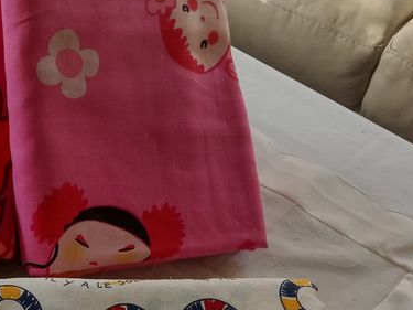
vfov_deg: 20.1
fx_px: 859
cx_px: -29
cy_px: 265
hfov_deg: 25.3
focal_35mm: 72
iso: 191
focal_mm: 3.54
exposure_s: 1/100
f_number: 2
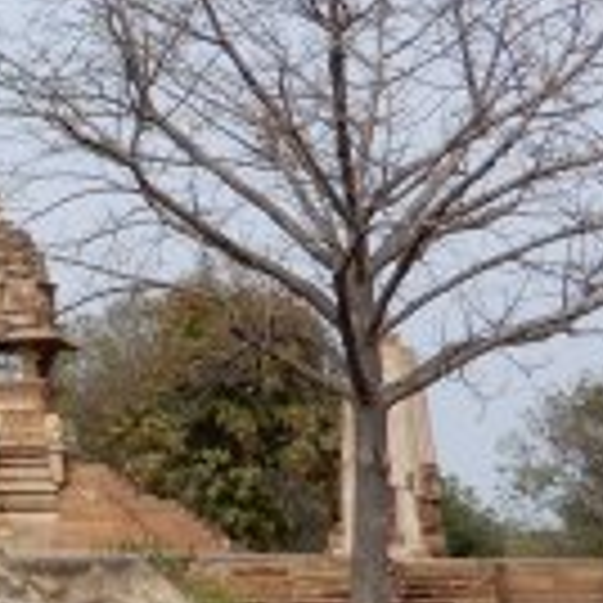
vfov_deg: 11.4
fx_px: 3015
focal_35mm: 153
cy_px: 434
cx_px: -554
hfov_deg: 10.6
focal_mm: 6.8
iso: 80
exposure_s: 1/800
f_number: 4
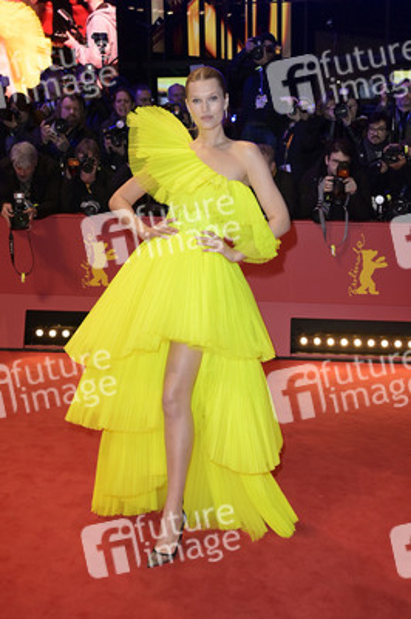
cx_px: 206
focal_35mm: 40
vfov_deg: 48.5
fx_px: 686
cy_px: 310
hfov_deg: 33.3
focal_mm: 40
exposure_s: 1/200
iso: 800
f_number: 5
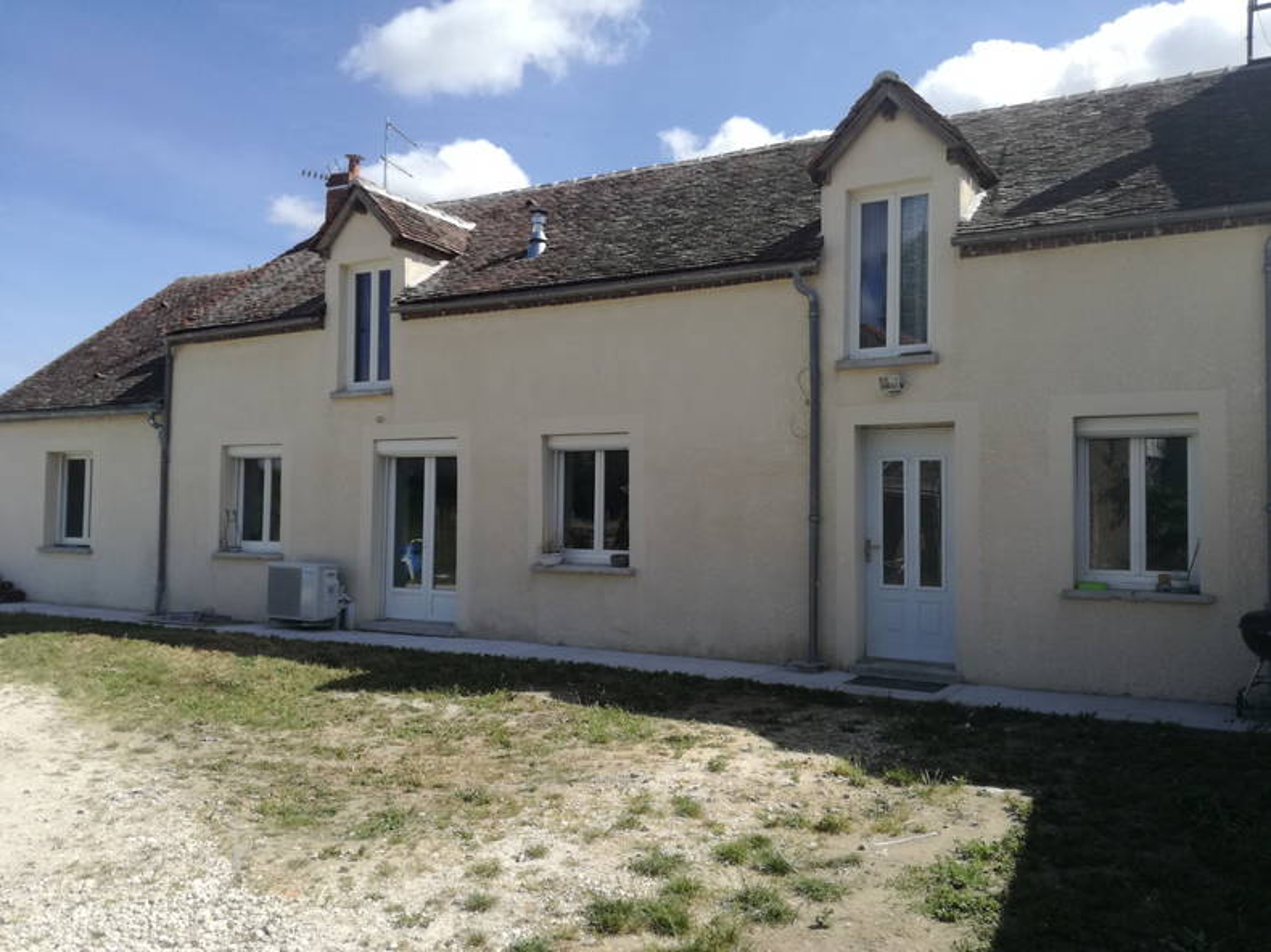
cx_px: 636
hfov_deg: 65.3
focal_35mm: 27
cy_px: 476
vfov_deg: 51.3
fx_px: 991
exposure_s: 1/1183
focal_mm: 3.79
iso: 50
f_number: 2
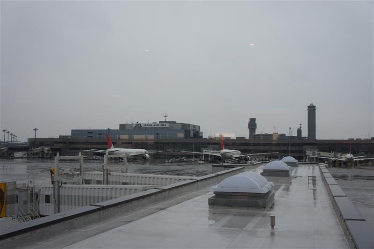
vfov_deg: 33.3
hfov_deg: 48.5
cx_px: 187
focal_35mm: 40
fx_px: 415
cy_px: 124
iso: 200
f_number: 5.6
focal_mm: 27
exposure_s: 1/100
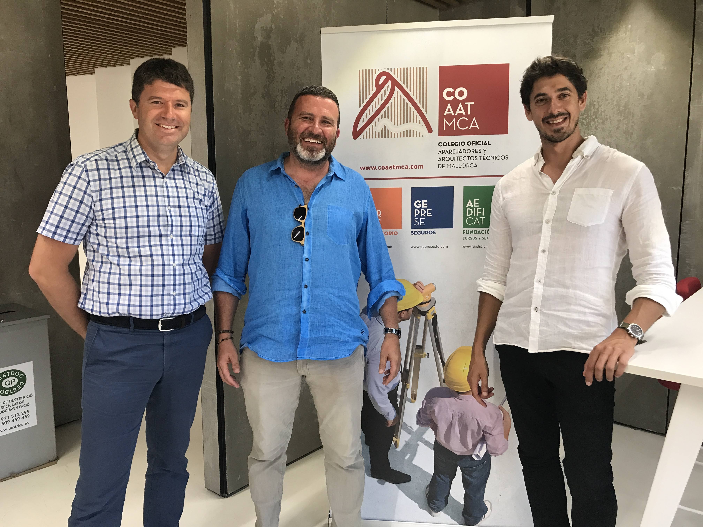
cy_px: 264
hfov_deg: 63.4
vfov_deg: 49.7
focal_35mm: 28
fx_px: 569
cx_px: 352
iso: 32
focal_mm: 3.99
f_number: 1.8
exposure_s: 1/25
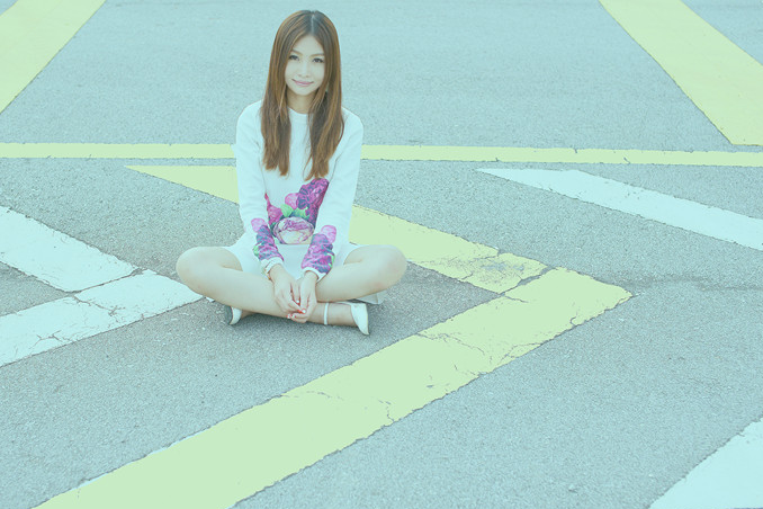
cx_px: 315
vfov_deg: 23.0
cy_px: 237
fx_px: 1250
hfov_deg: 33.9
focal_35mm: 59
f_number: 4
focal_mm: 50
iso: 200
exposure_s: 1/1250
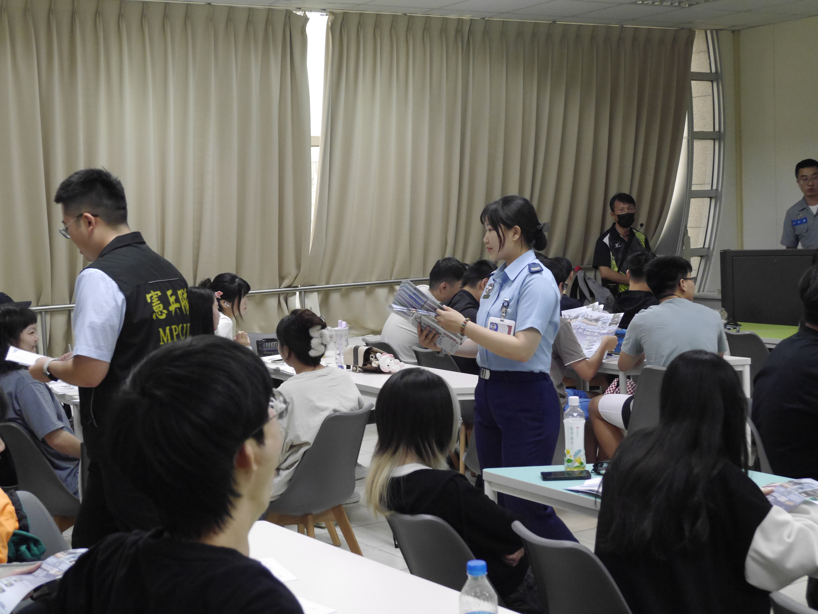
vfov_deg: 27.1
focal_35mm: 54
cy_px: 307
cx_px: 409
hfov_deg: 35.5
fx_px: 1277
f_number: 5.3
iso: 2000
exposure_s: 1/125
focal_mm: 27
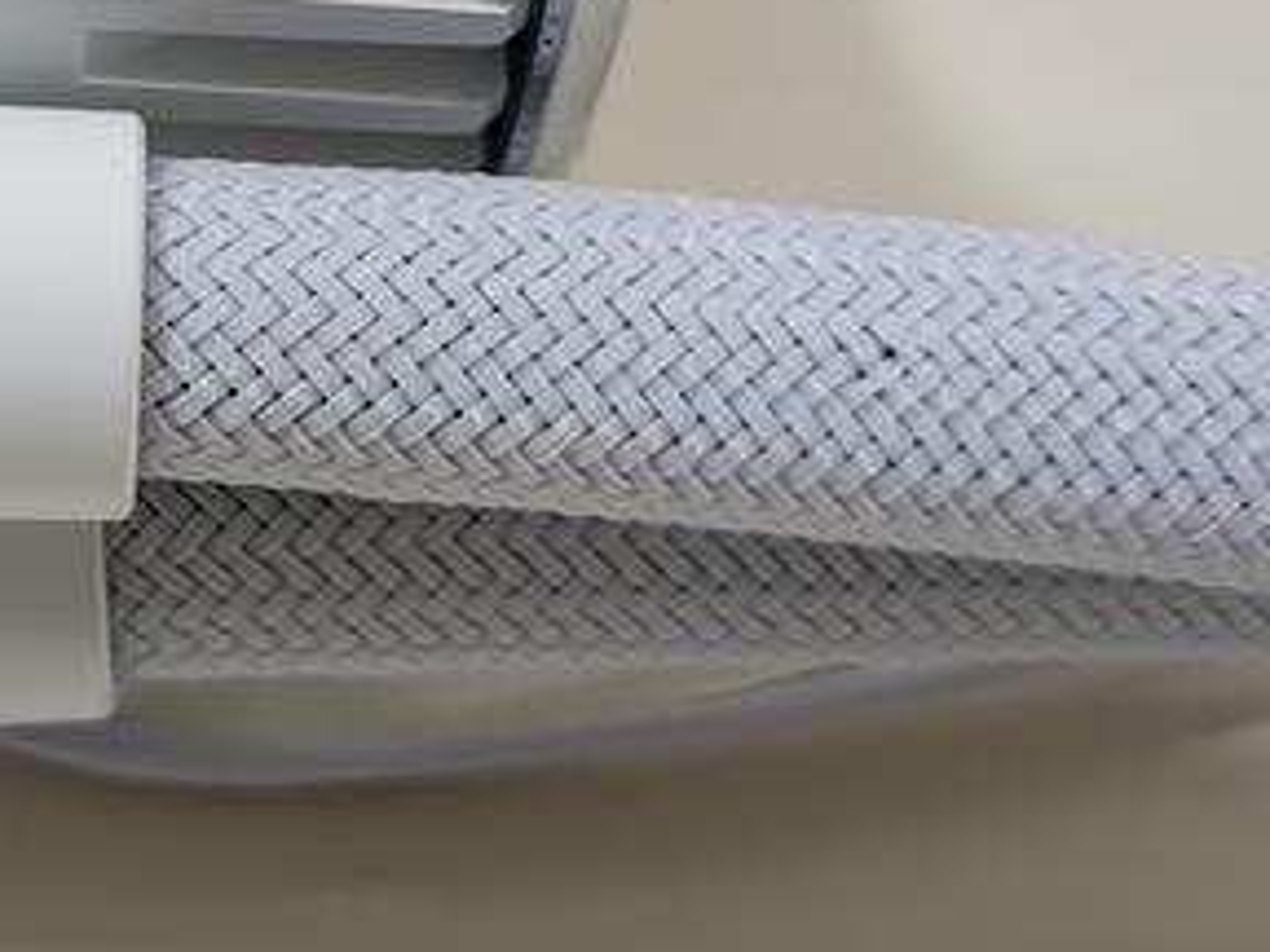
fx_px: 4769
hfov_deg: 14.9
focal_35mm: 130
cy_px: -20
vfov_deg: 11.3
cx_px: -44
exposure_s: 1/100
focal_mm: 6.78
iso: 68
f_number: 1.85
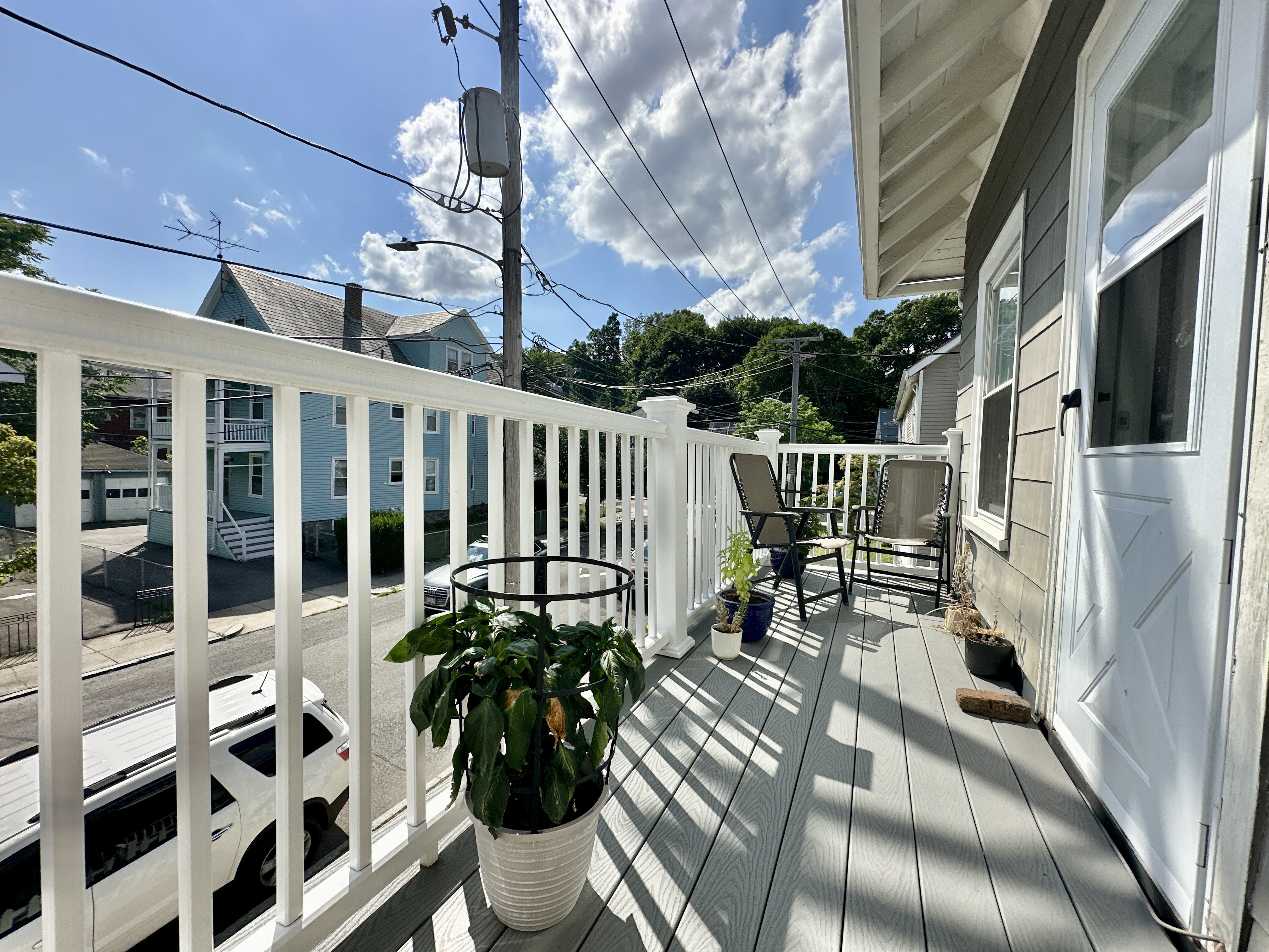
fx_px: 513
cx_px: 634
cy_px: 476
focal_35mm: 14
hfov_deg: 102.1
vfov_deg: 85.7
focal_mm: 2.22
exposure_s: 1/3125
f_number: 2.2
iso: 40
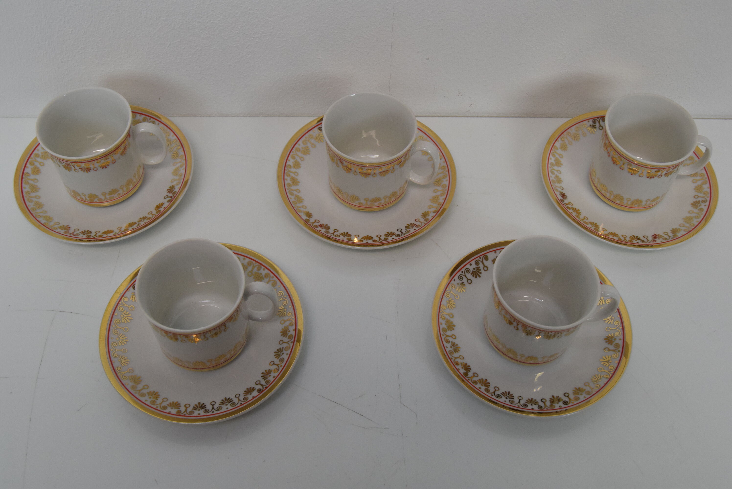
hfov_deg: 49.5
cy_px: 244
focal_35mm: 39
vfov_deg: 34.3
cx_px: 366
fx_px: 794
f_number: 8
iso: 1600
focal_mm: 26
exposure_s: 1/250
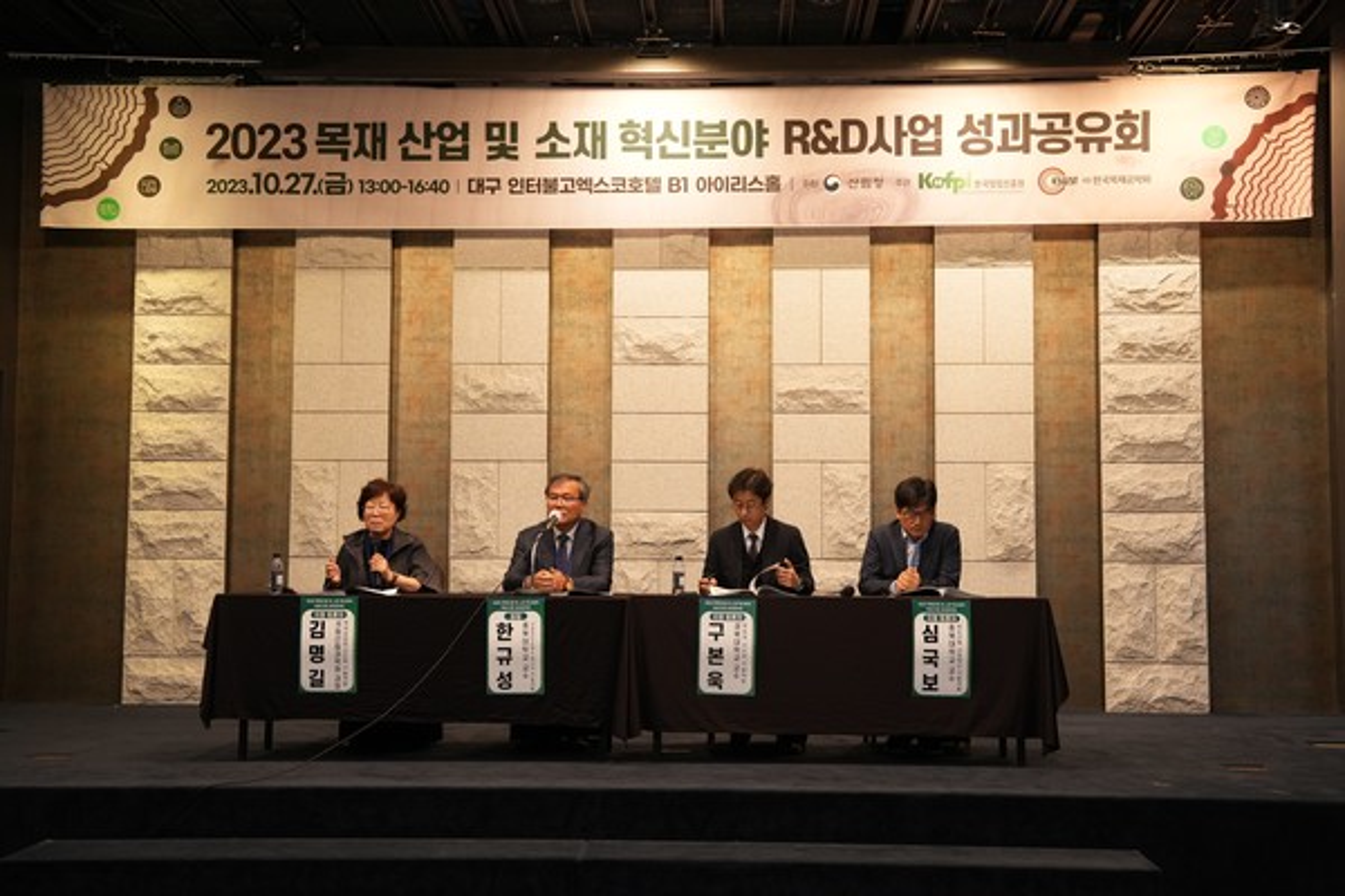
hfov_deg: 43.6
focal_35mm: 45
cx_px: 672
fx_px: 1681
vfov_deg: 29.9
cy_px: 448
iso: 2000
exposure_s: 1/200
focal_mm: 45
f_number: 2.8
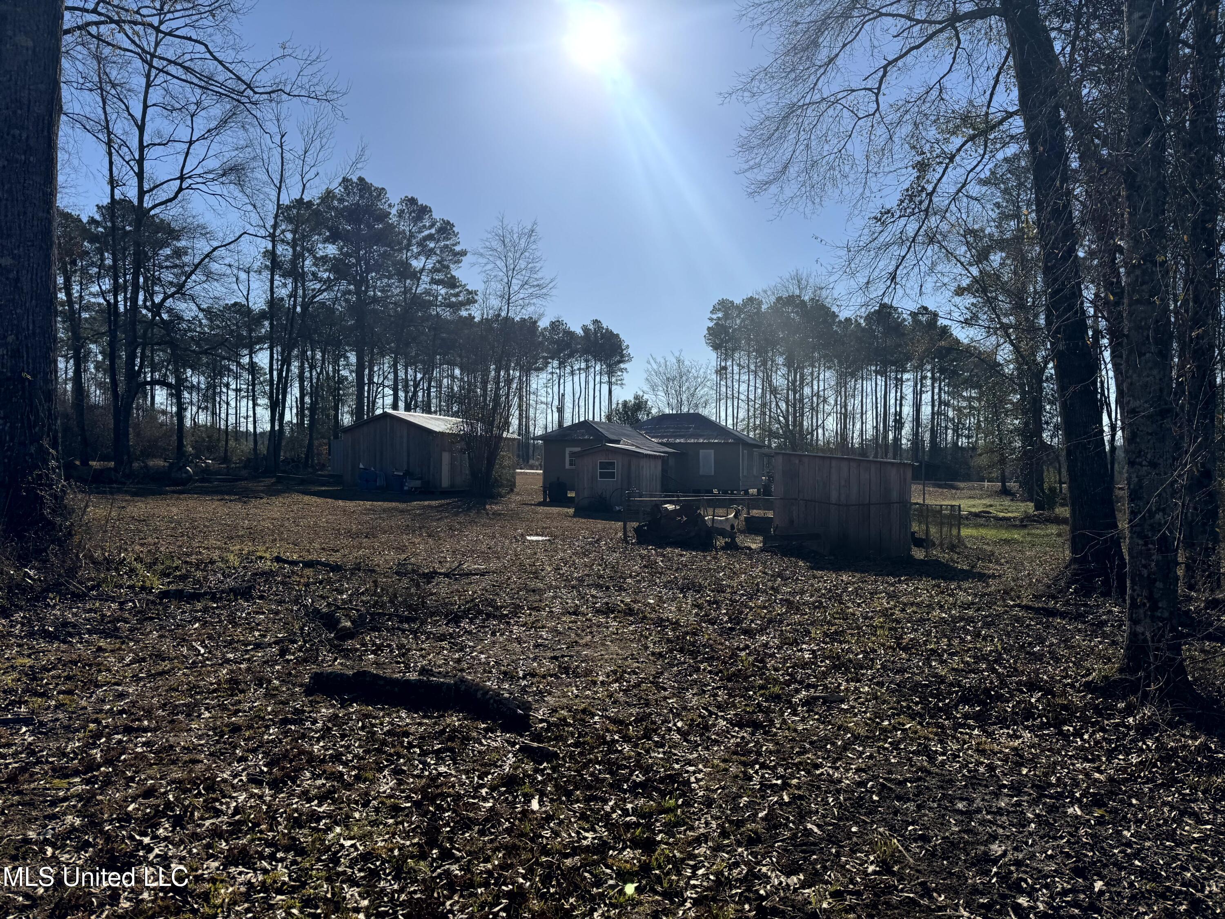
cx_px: 612
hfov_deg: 71.6
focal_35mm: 24
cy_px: 460
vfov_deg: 56.8
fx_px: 849
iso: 80
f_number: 1.78
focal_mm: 6.76
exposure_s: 1/9009
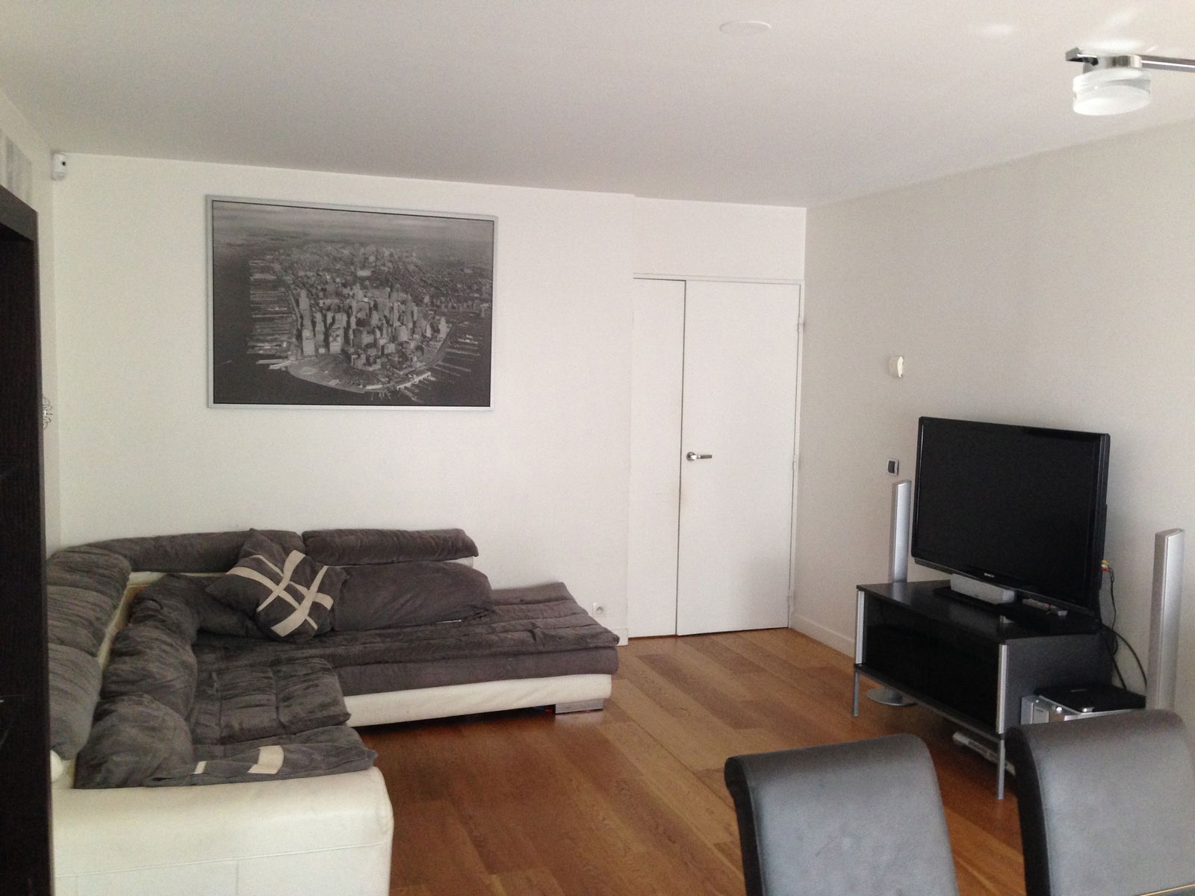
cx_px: 598
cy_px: 448
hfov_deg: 55.4
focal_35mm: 33
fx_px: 1139
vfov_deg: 42.9
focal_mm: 4.12
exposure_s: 1/20
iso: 200
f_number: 2.4
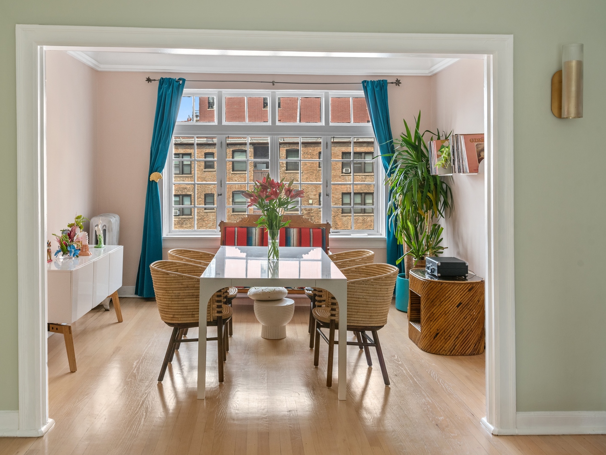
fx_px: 613
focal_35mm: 35
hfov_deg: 52.5
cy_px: 227
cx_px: 272
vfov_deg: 40.7
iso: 500
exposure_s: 1/8
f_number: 8
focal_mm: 32
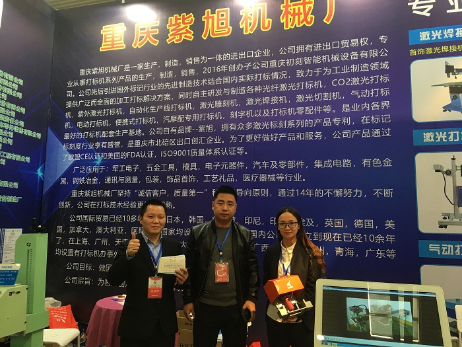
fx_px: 387
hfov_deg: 61.7
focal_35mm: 29
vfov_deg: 48.2
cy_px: 174
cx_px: 231
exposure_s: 1/33
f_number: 2.2
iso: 40
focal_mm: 4.15
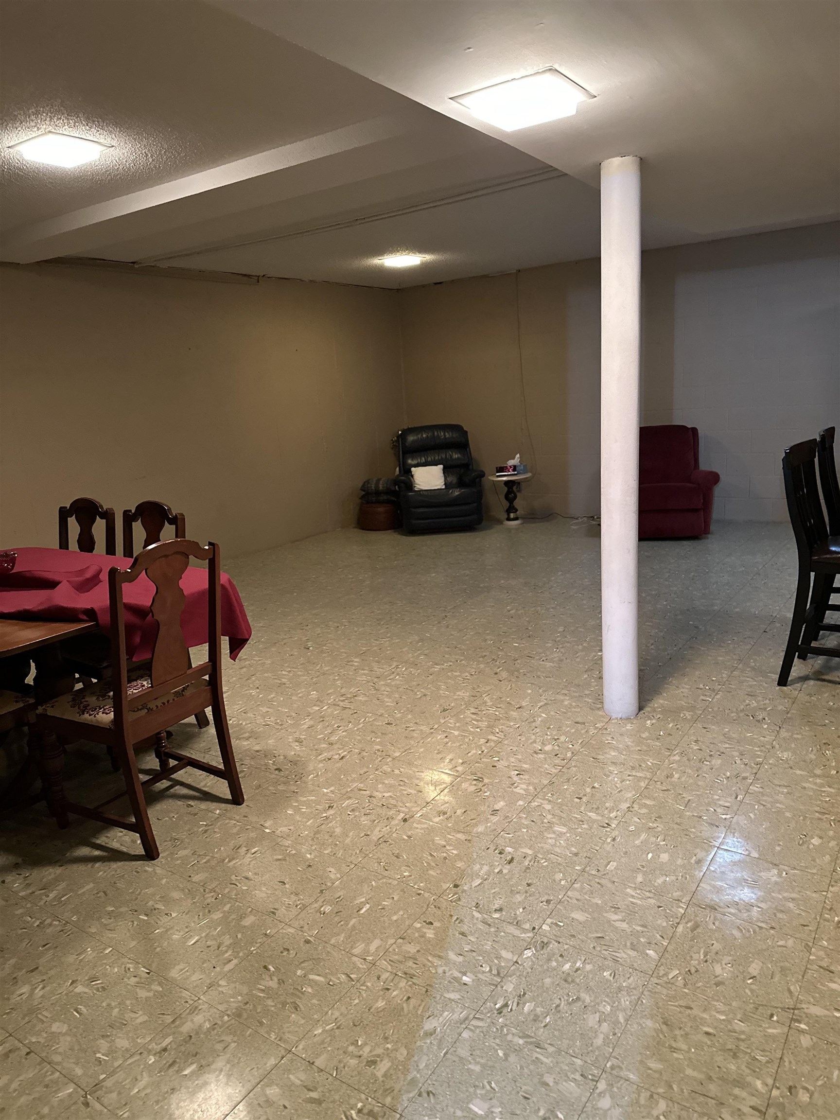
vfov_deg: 71.6
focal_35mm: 24
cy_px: 560
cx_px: 420
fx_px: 777
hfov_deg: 56.8
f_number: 1.78
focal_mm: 6.86
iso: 800
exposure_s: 1/40
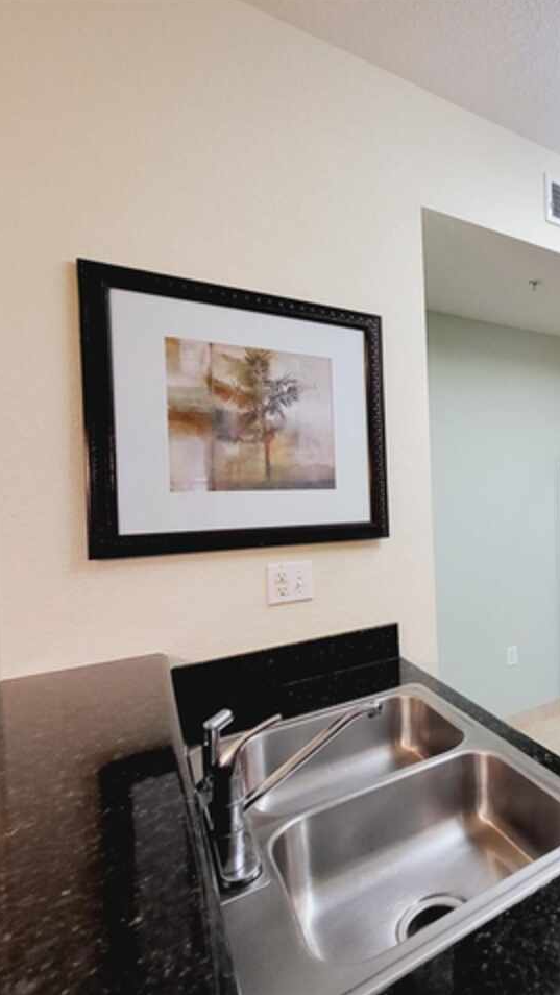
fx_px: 501
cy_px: 495
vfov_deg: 89.6
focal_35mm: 19
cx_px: 579
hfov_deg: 47.0
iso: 320
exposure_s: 1/60
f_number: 2.2
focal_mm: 1.74
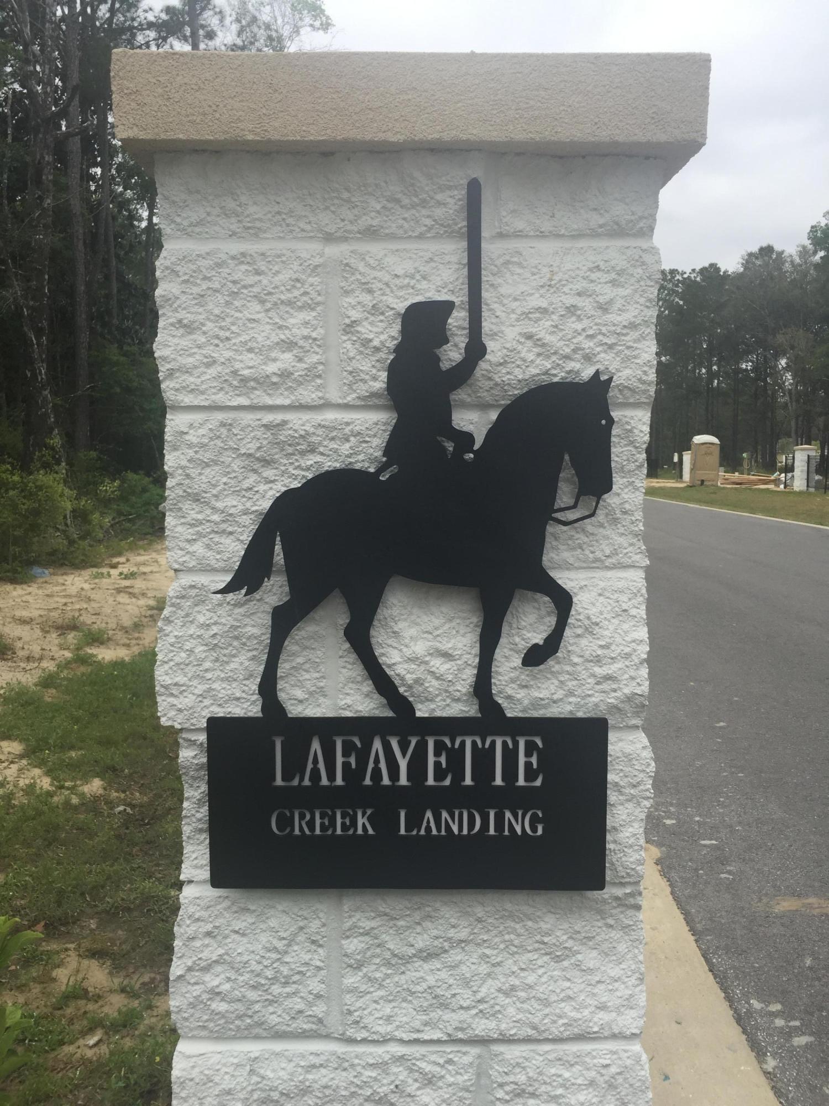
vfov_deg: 61.7
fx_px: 926
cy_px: 553
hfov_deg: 48.2
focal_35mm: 29
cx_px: 414
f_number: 2.2
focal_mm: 4.15
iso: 32
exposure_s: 1/791
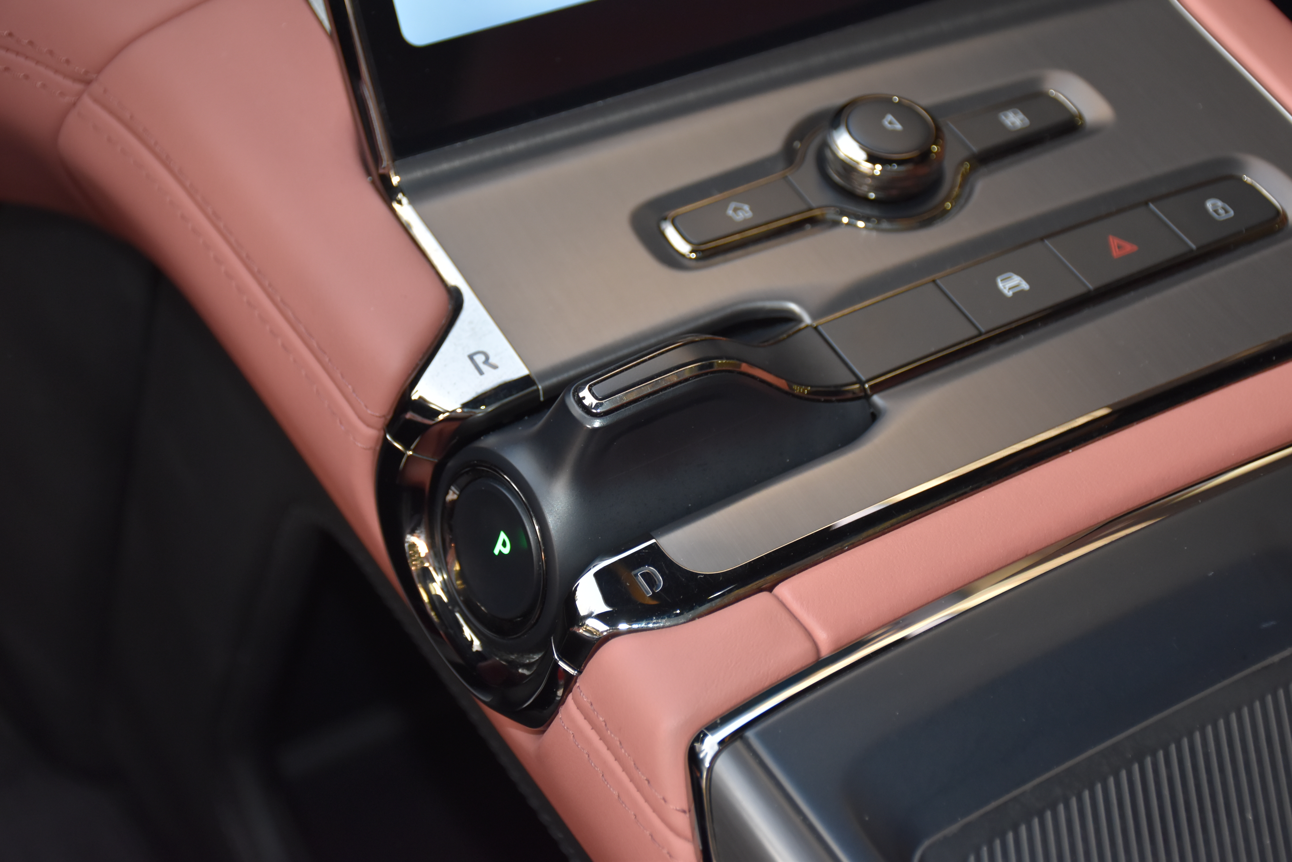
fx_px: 2423
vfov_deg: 20.2
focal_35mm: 68
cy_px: 431
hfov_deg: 29.9
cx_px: 646
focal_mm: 45
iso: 800
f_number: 4.5
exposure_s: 1/60
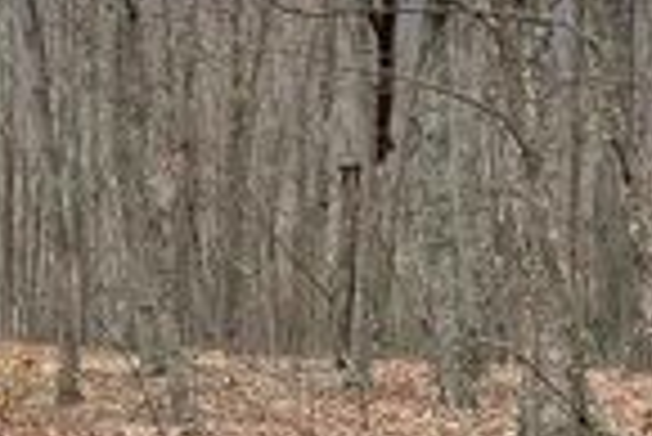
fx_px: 1686
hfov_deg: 21.1
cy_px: 227
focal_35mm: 93
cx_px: -13
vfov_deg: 14.7
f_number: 1.6
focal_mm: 4.2
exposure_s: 1/569
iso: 32
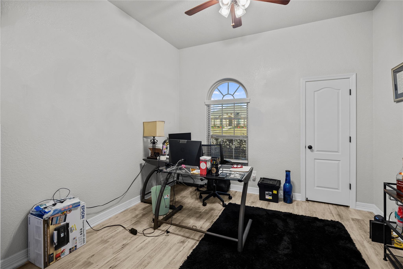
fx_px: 179
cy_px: 134
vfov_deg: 73.7
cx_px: 202
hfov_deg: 96.7
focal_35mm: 16
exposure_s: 1/15
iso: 640
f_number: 4
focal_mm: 16
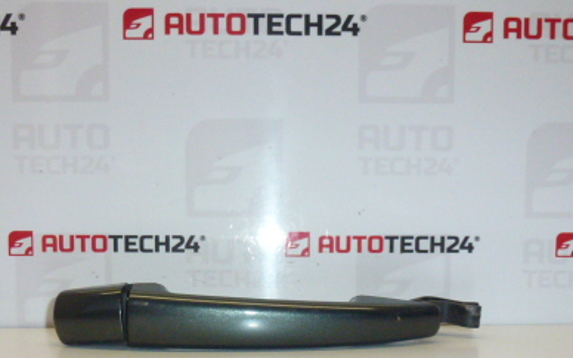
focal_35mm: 42
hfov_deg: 47.1
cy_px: 324
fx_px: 655
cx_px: 257
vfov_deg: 29.2
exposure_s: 1/500
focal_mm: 4.3
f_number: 3.3
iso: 400
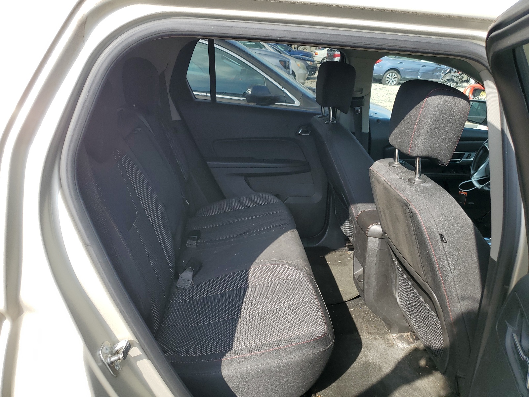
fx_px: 397
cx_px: 264
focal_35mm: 26
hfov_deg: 67.3
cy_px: 198
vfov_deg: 53.1
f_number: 1.5
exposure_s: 1/833
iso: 50
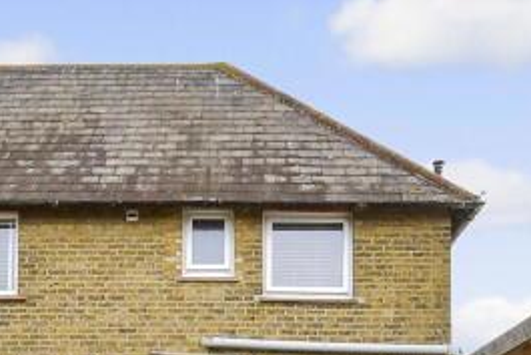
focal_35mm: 58
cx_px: 218
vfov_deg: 20.8
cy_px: 490
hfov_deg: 34.4
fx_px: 856
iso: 200
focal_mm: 10
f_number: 8
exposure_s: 1/200
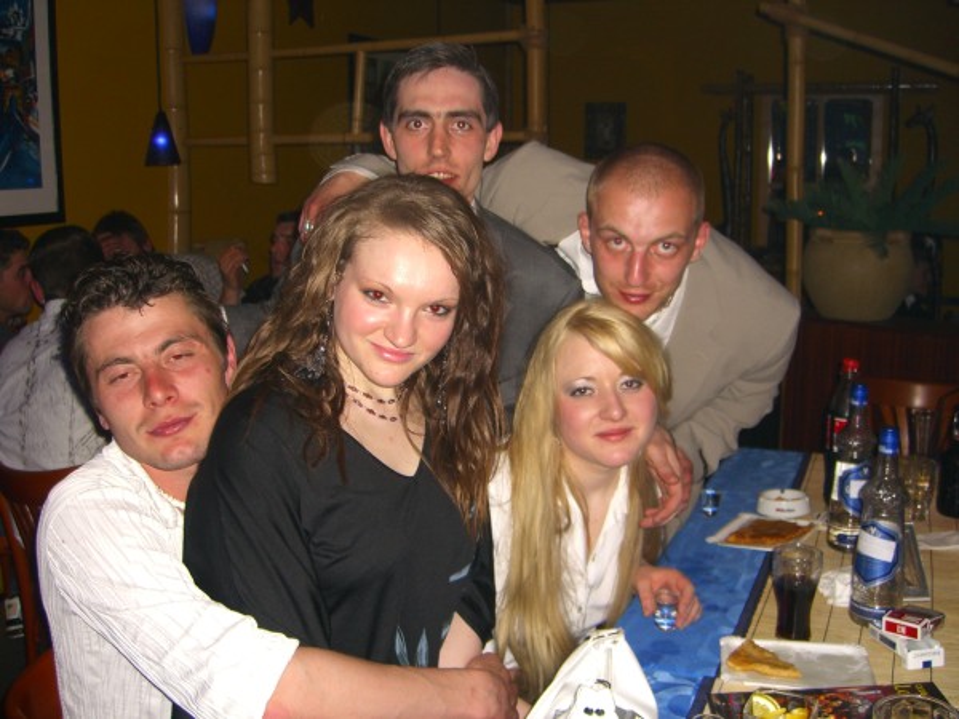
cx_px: 480
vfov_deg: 37.7
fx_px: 1053
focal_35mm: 38
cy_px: 360
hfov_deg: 49.0
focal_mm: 7.9
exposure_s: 1/60
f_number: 2.8
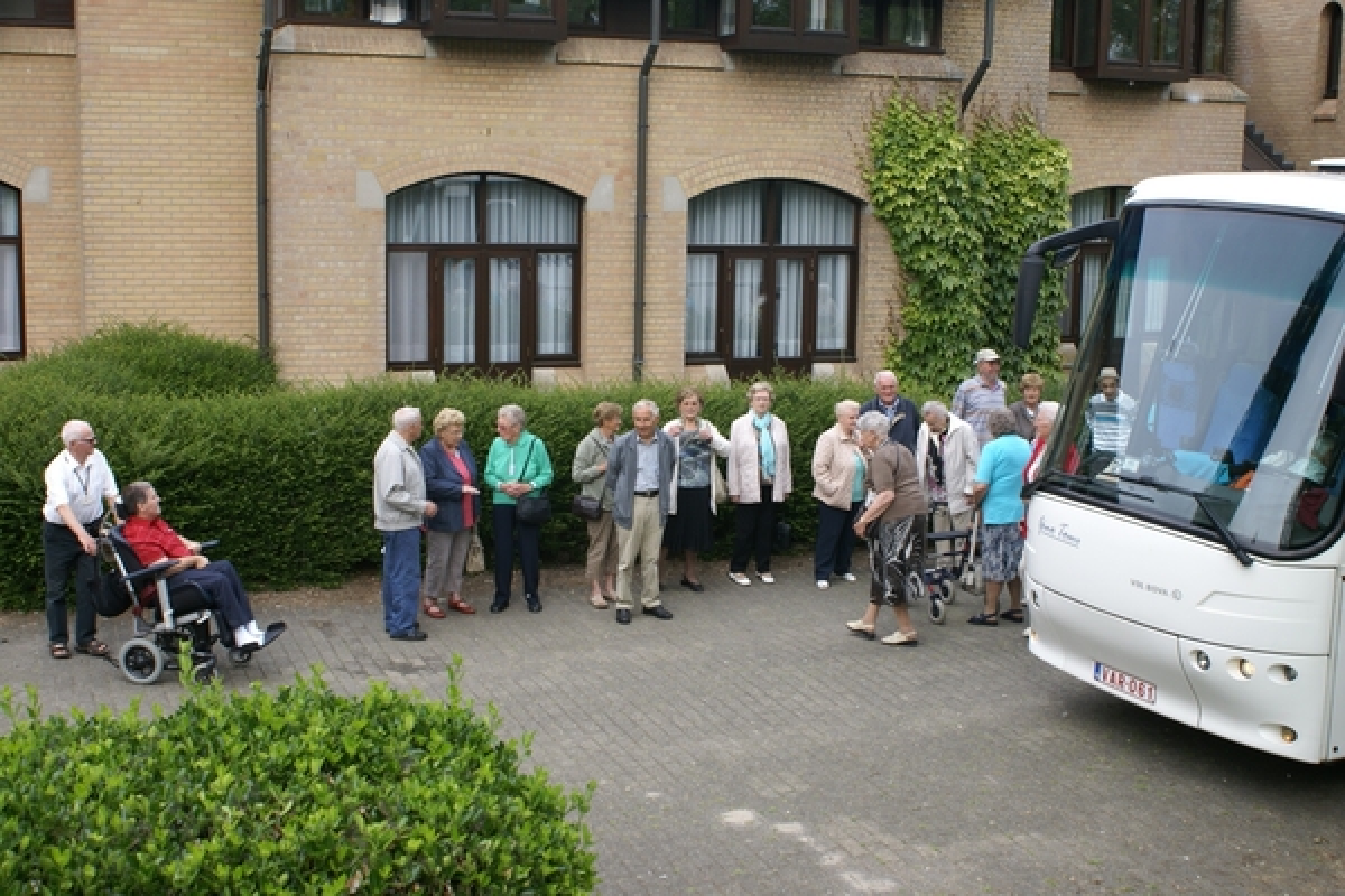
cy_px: 448
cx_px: 672
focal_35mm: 45
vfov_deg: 29.9
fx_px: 1681
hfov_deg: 43.6
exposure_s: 1/60
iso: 100
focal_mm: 30
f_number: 7.1
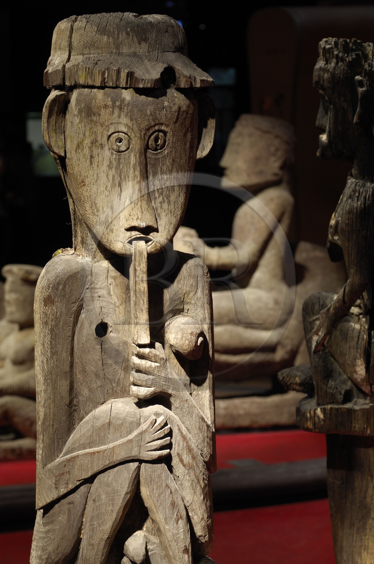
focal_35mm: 98
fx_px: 1524
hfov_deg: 14.0
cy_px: 282
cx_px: 187
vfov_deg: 20.9
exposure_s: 1/1.43
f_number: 5.6
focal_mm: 65
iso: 100
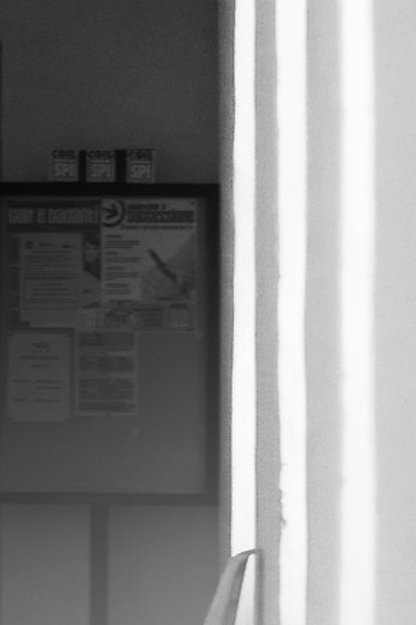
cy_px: 247
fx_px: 5013
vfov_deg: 7.1
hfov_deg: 4.6
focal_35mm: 289
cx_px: -711
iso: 560
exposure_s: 1/50
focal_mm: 35
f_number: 1.8
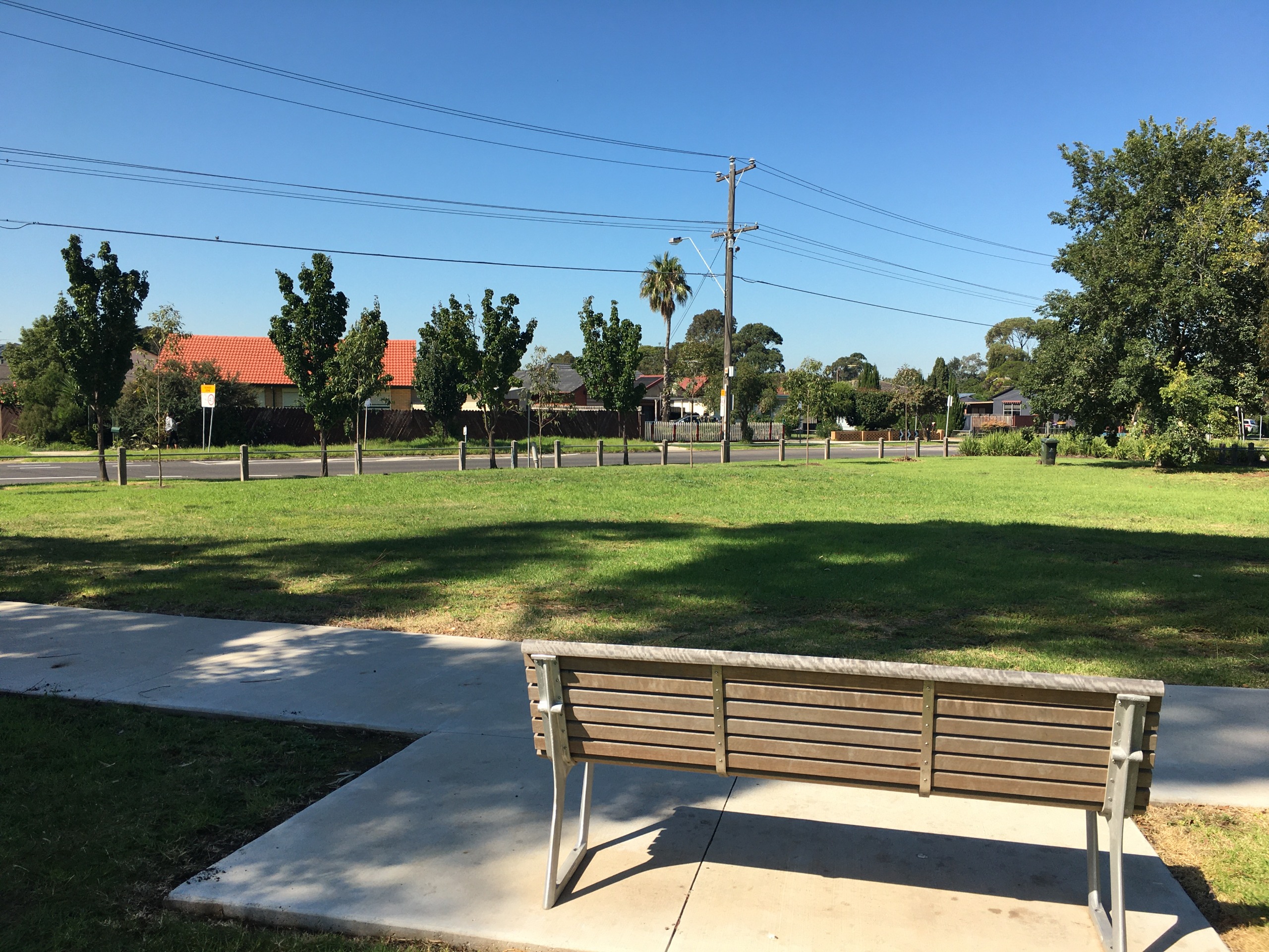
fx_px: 1063
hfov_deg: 61.7
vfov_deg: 48.2
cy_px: 476
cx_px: 634
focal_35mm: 29
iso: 25
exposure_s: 1/1241
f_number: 2.2
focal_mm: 4.15
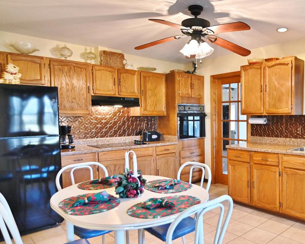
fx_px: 244
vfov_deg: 53.1
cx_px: 228
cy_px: 130
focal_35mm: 27
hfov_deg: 60.7
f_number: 2.8
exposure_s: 1/125
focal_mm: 16
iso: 2800
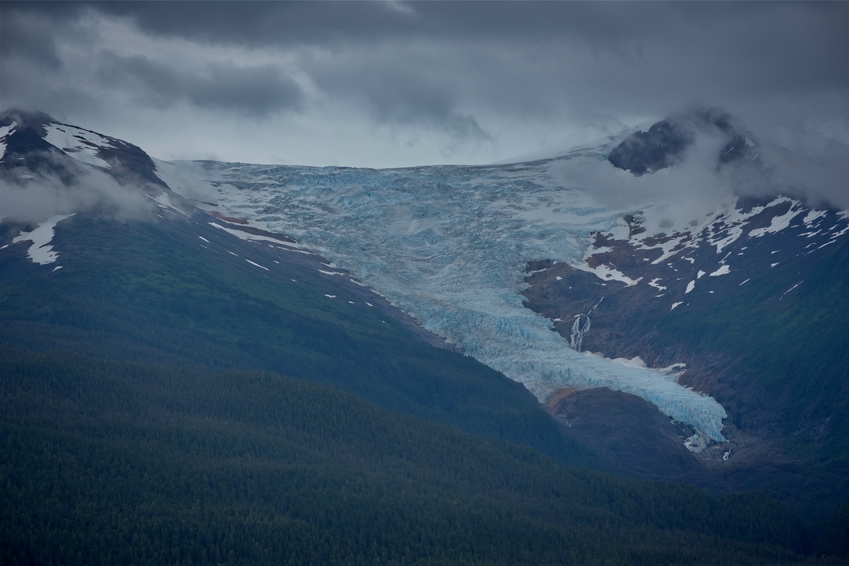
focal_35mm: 135
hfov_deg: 15.2
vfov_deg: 10.2
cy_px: 283
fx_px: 3184
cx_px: 424
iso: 100
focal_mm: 135
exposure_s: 1/320
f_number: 9
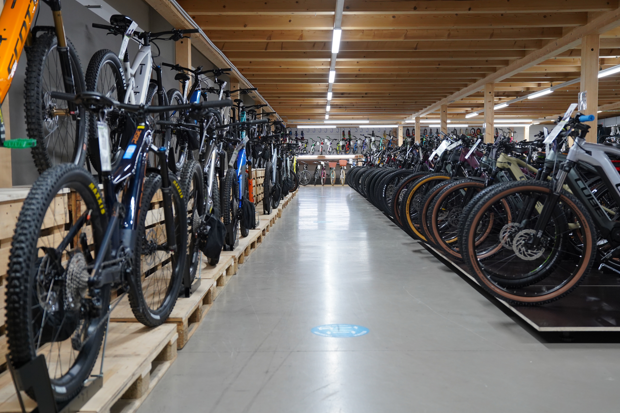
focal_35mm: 41
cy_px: 204
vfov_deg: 32.6
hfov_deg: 47.4
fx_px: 706
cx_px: 325
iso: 1600
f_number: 3.5
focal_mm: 39
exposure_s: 1/160
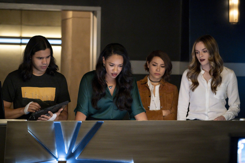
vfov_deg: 13.3
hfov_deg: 19.8
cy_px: 82
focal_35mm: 103
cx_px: 122
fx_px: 701
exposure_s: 1/60
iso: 10000
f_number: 4
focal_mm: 103
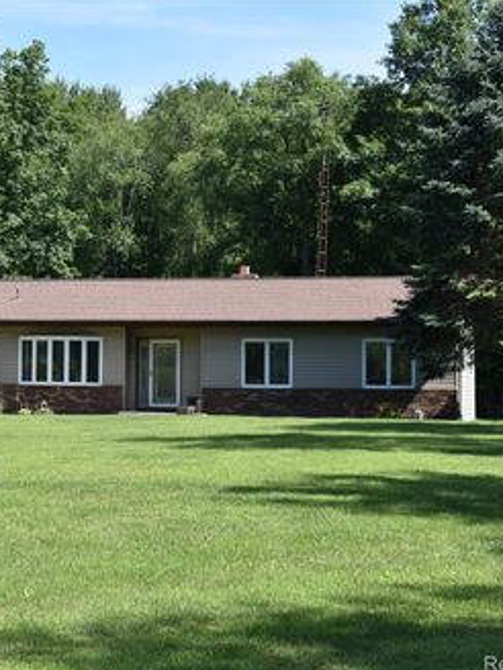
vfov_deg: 22.3
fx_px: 1705
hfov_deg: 16.6
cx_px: 72
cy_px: 338
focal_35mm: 88
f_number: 9
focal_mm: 40
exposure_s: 1/320
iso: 200
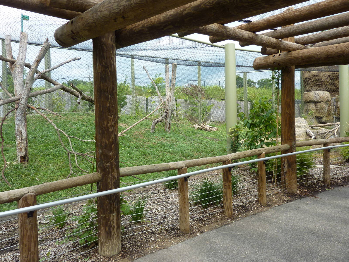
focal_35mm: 25
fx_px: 252
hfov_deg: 69.4
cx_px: 174
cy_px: 131
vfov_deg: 54.9
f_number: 3.3
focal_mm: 4.1
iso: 125
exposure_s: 1/500
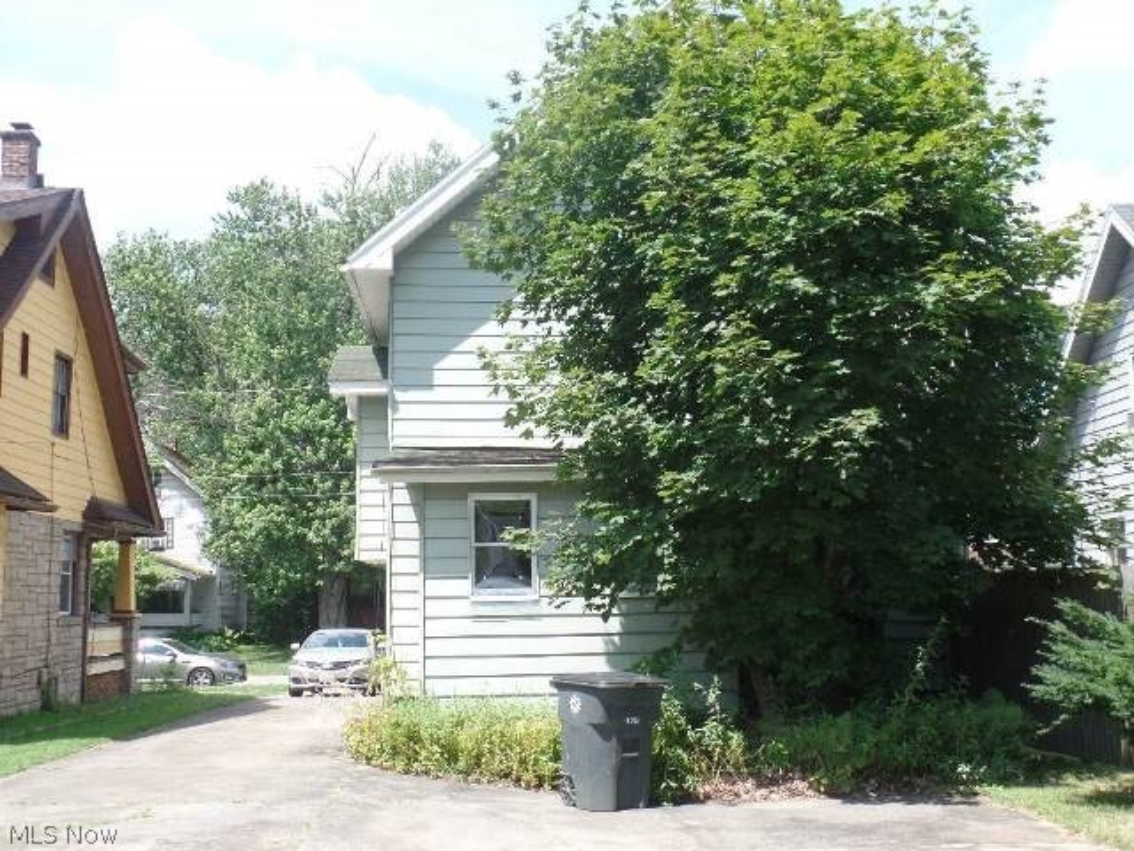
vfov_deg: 34.3
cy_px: 426
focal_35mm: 42
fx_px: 1376
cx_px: 567
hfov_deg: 44.8
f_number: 3.6
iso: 80
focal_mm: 7.5
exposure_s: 1/350
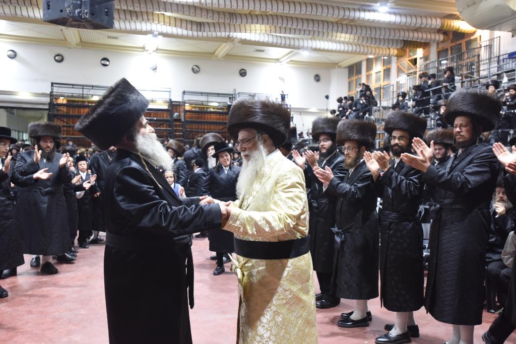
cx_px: 258
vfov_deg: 37.9
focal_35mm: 35
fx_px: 502
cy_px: 172
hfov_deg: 54.4
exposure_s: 1/100
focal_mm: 35
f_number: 3.5
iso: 2500
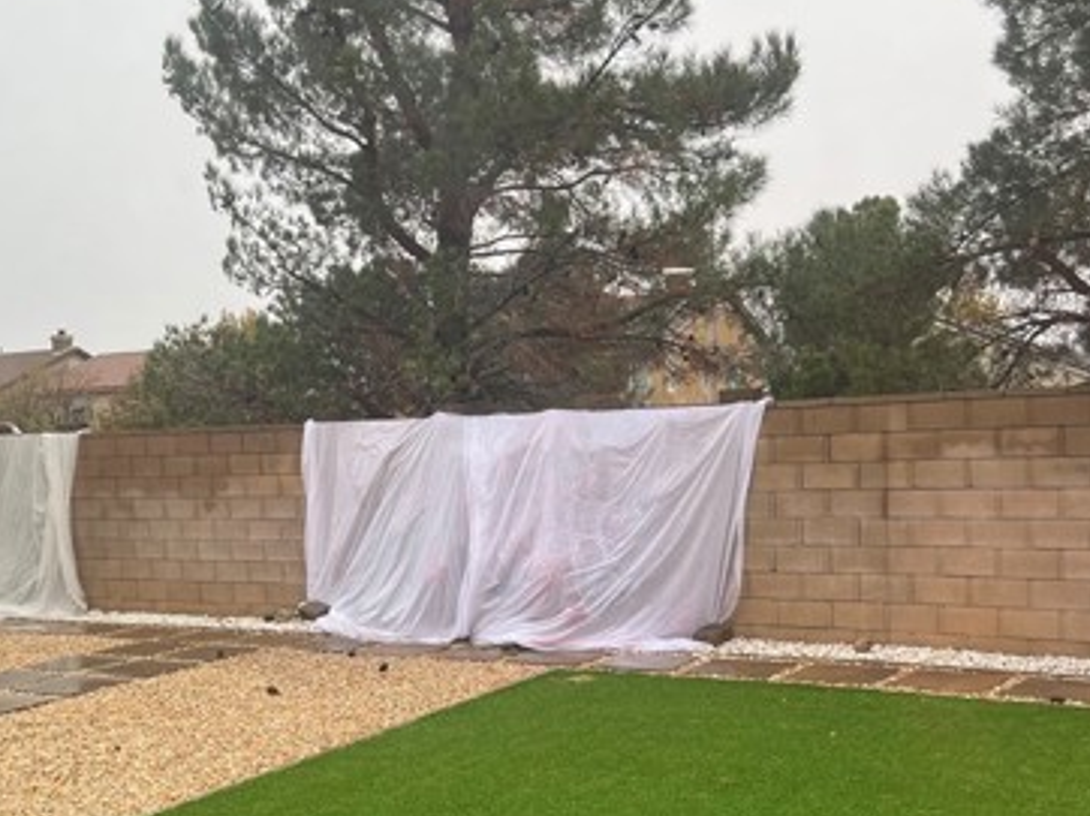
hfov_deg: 41.1
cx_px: 449
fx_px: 1448
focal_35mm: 46
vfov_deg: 31.3
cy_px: 536
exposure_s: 1/353
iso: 50
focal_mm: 5.7
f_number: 1.5
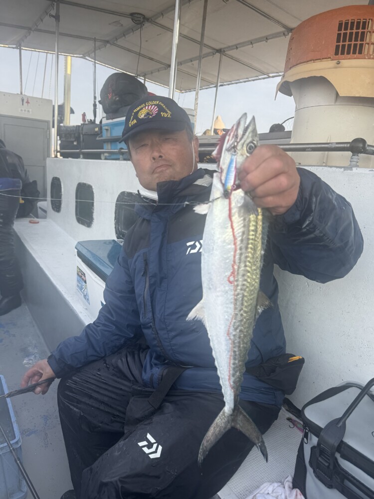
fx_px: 346
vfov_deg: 71.6
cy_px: 250
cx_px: 187
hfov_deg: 56.8
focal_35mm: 24
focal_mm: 6.76
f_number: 1.78
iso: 80
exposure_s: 1/1042
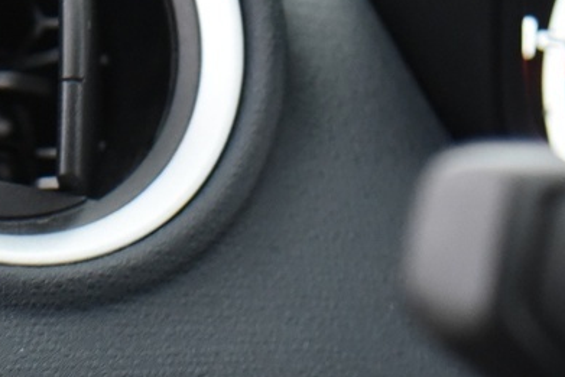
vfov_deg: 4.7
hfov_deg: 7.1
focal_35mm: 290
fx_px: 4553
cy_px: 598
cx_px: 118
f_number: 4
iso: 4000
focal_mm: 70
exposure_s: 1/20
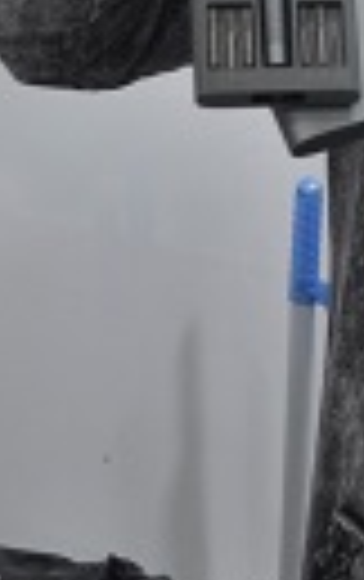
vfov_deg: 12.0
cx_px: 732
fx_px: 2689
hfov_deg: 7.4
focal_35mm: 170
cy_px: -153
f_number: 4
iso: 500
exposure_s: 1/60
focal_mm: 24
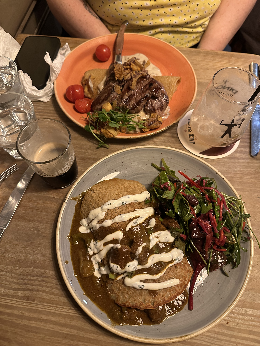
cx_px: 130
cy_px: 173
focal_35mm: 24
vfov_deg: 71.6
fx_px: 240
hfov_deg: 56.8
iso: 640
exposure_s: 1/50
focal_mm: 6.86
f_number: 1.78
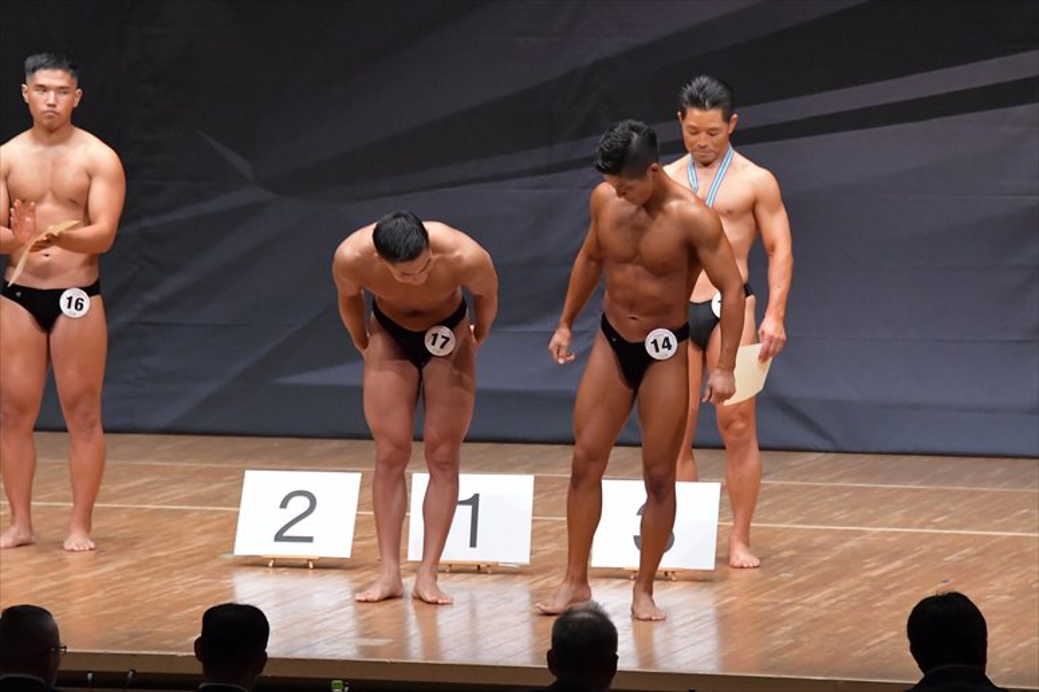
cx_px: 520
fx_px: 6923
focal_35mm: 240
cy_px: 346
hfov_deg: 8.6
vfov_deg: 5.7
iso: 8000
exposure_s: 1/400
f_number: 5.6
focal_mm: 160
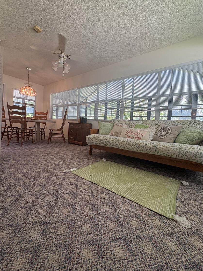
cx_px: 102
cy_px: 126
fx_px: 117
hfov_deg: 81.7
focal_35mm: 15
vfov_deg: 98.0
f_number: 2.2
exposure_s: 1/120
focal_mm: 2.22
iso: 160
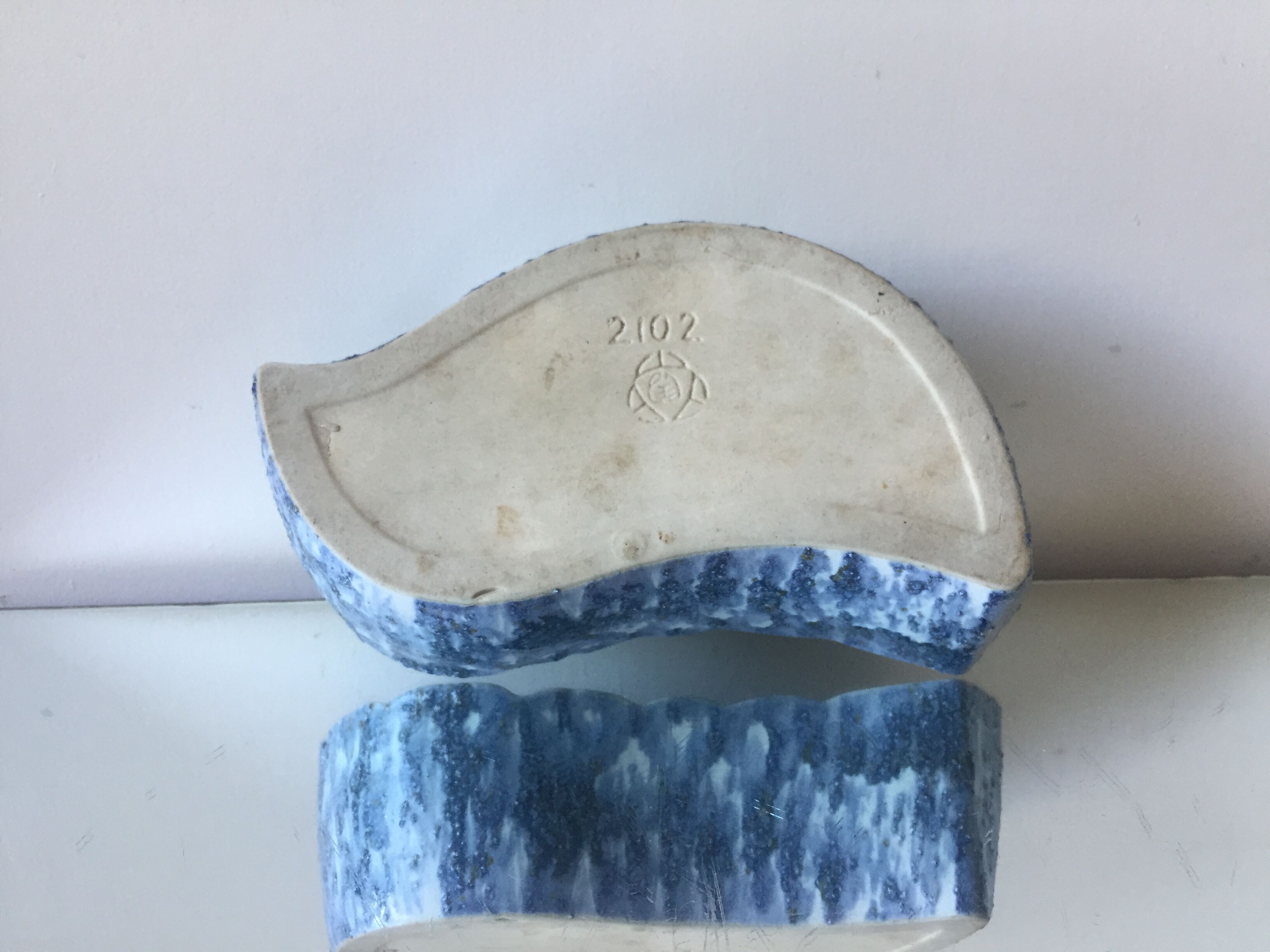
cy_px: 476
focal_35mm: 29
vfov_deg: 48.2
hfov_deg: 61.7
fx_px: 1064
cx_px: 635
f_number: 2.2
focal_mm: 4.15
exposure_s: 1/33
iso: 64
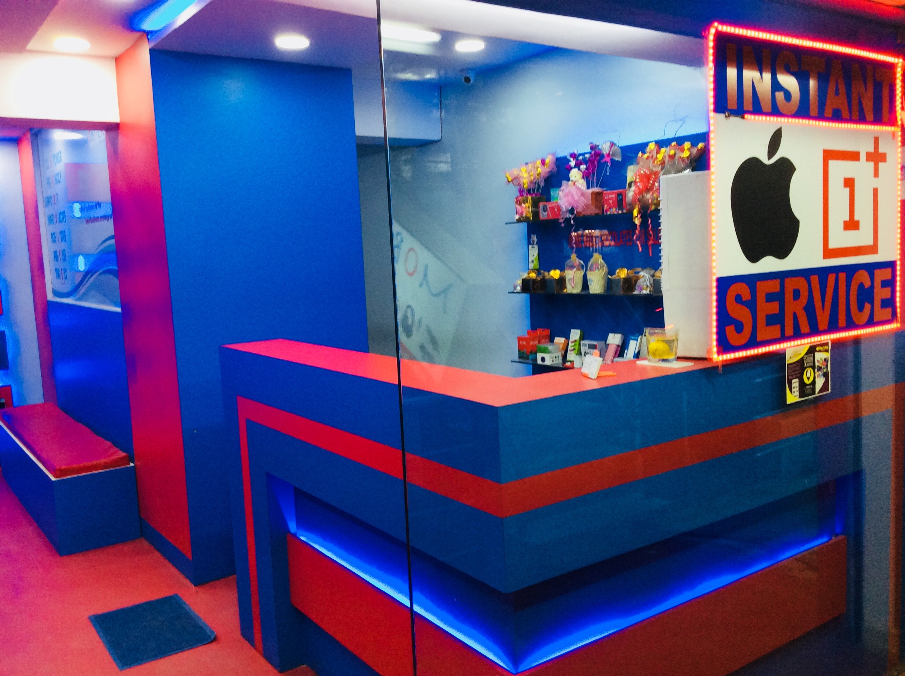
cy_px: 338
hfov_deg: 56.9
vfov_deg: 44.1
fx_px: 835
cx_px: 452
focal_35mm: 32
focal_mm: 3.3
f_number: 2.4
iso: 64
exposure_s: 1/25
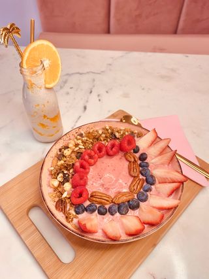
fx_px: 209
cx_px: 104
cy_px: 140
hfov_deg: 53.0
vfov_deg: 67.3
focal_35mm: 26
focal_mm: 4.25
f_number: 1.8
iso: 100
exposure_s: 1/50
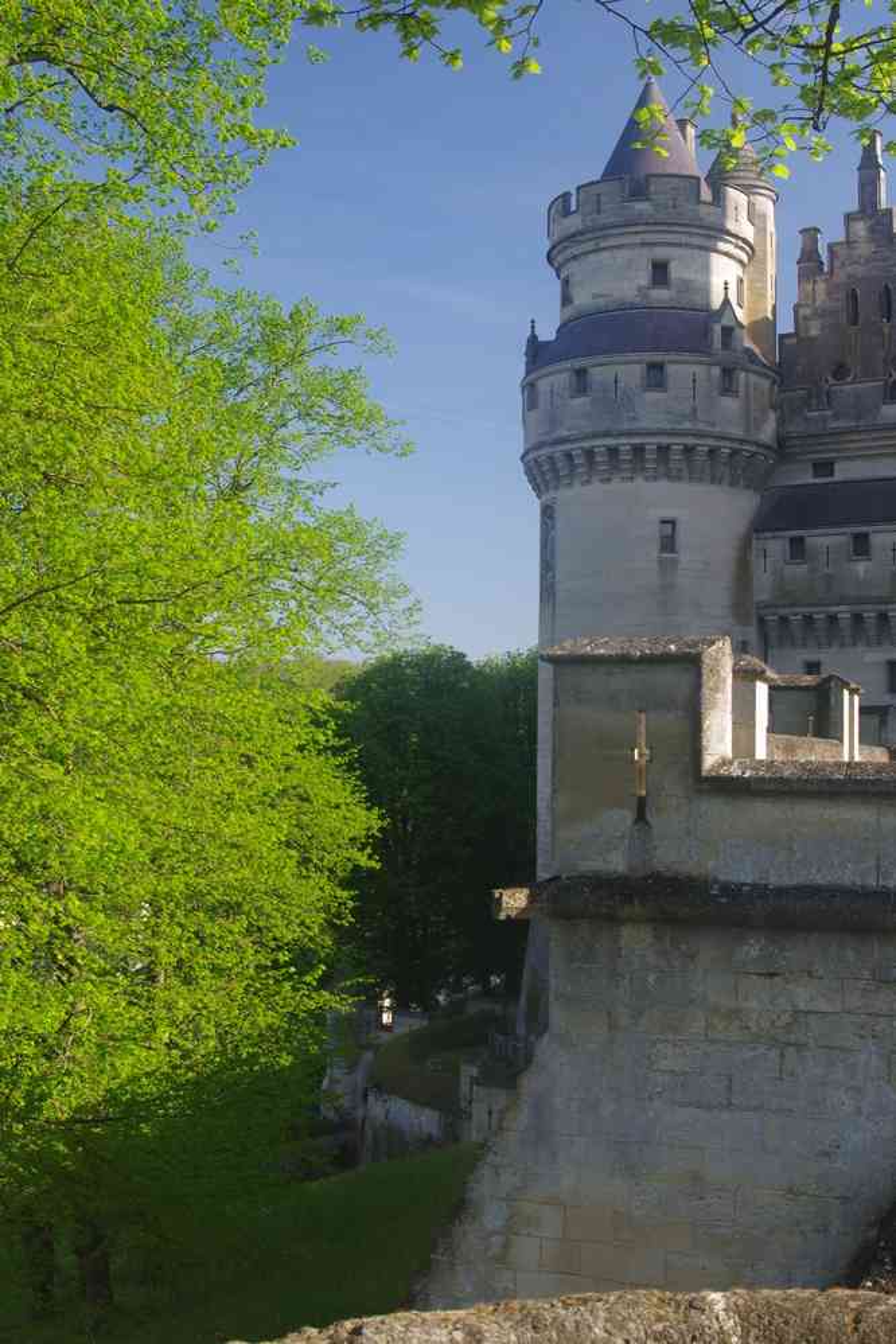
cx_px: 448
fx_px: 1568
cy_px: 672
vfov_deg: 46.4
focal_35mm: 42
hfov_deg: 31.9
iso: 200
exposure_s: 1/60
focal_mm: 28
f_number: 9
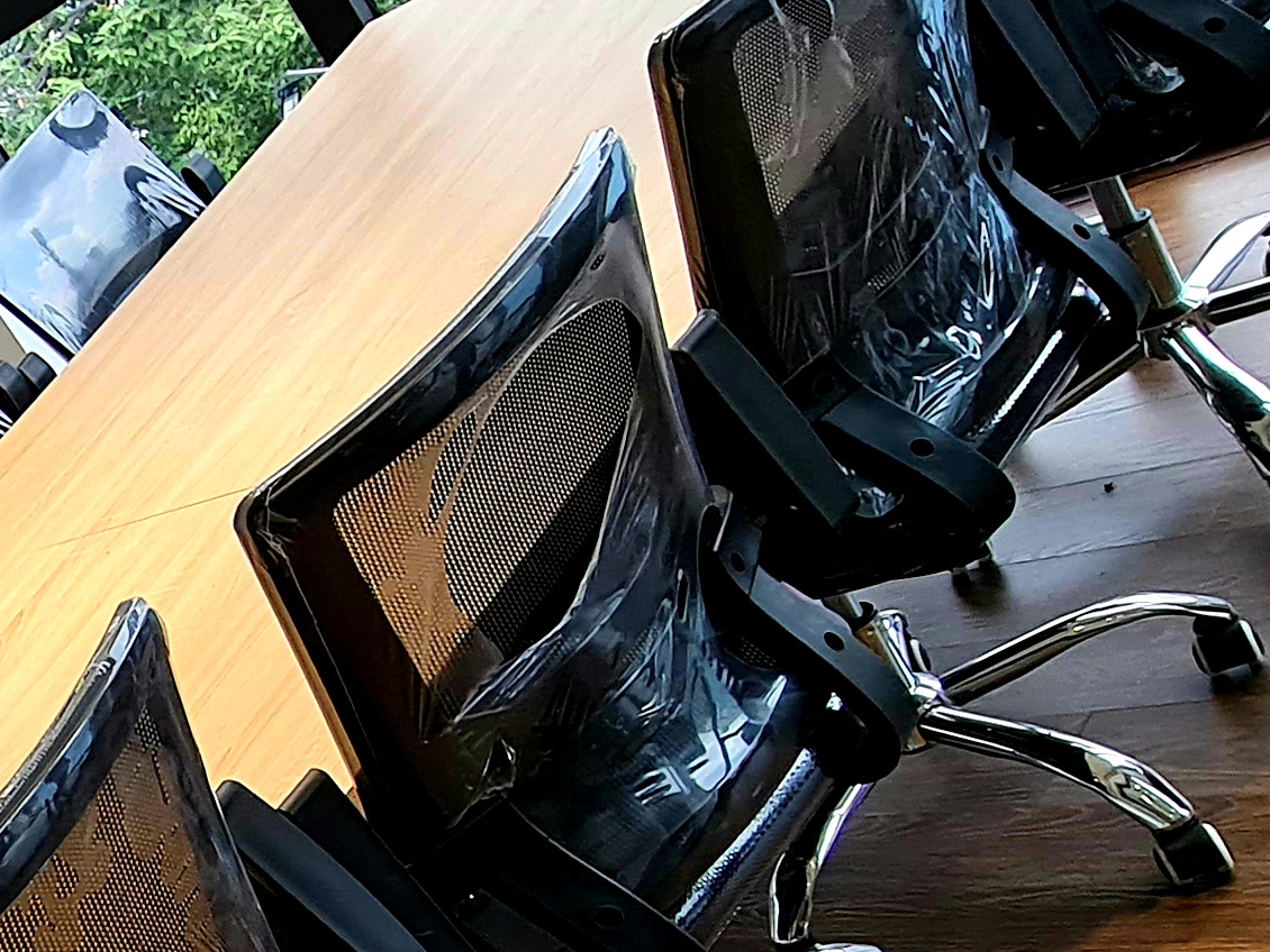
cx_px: -500
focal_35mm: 46
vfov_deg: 29.2
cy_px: 978
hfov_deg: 29.9
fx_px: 1688
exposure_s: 1/100
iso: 80
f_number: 2.2
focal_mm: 2.2
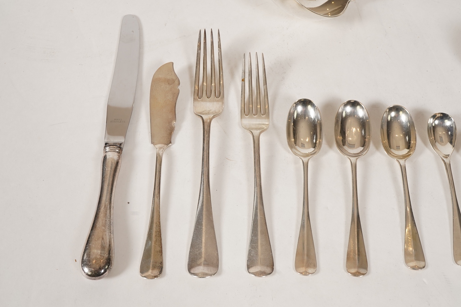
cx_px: 230
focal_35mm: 45
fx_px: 576
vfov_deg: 29.9
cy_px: 154
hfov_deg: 43.6
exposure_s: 1/125
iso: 400
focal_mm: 30
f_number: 22
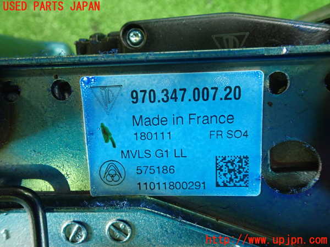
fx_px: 286
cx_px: 165
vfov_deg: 46.8
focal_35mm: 30
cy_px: 124
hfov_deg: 60.0
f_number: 2.3
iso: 640
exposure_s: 1/30
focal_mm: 5.4
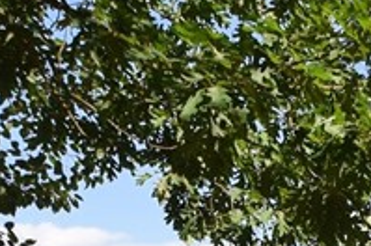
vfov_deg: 14.6
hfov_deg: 21.4
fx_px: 844
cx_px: 531
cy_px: 436
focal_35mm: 82
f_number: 5.6
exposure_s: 1/1250
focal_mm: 10
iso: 400
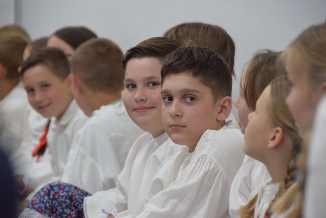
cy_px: 109
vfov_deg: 6.1
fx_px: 2039
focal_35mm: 225
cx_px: 163
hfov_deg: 9.1
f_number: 5.6
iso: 1800
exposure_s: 1/125
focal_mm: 150
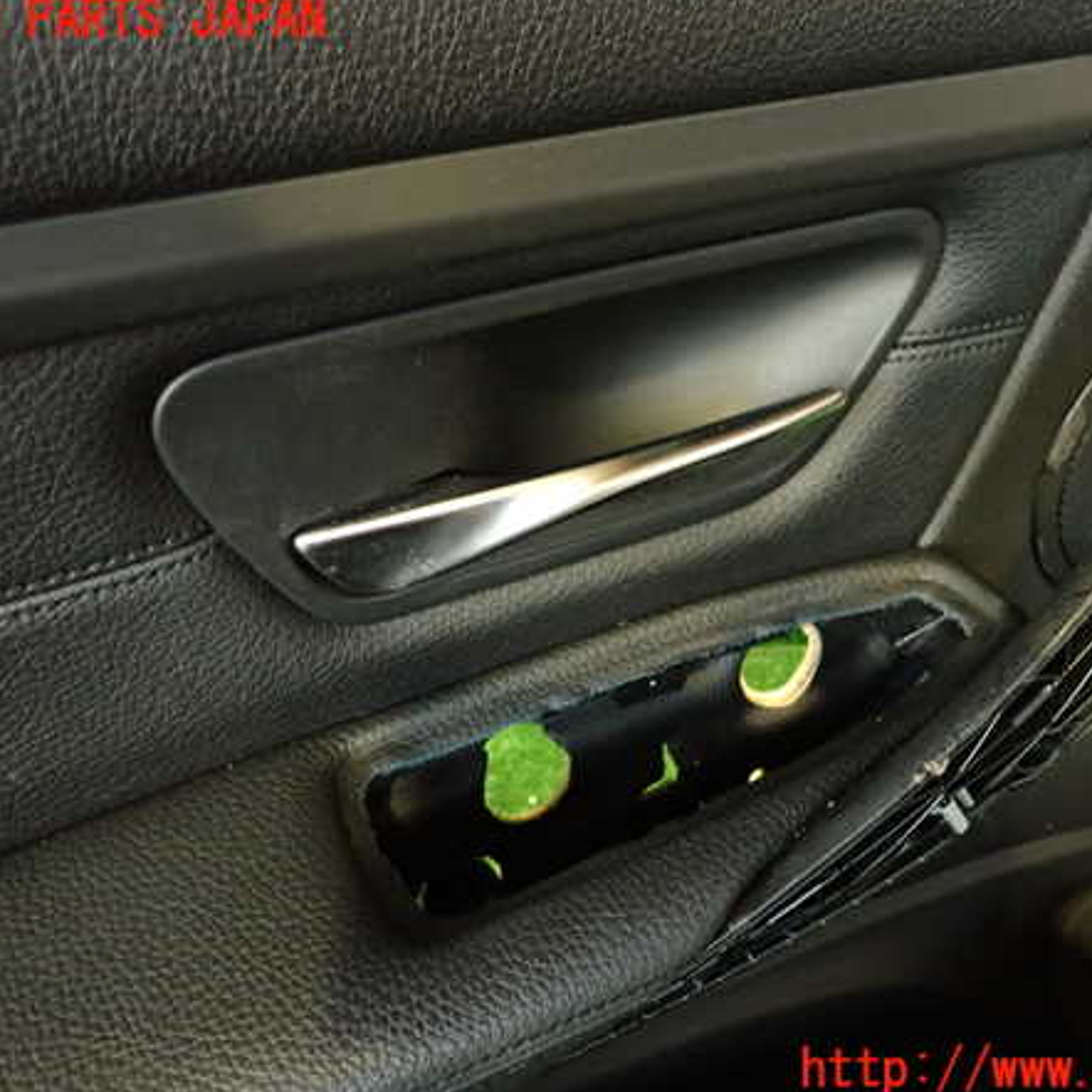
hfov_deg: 53.9
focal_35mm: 30
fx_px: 1071
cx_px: 618
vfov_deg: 54.0
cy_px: 546
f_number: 2
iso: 640
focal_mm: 4.5
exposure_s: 1/30
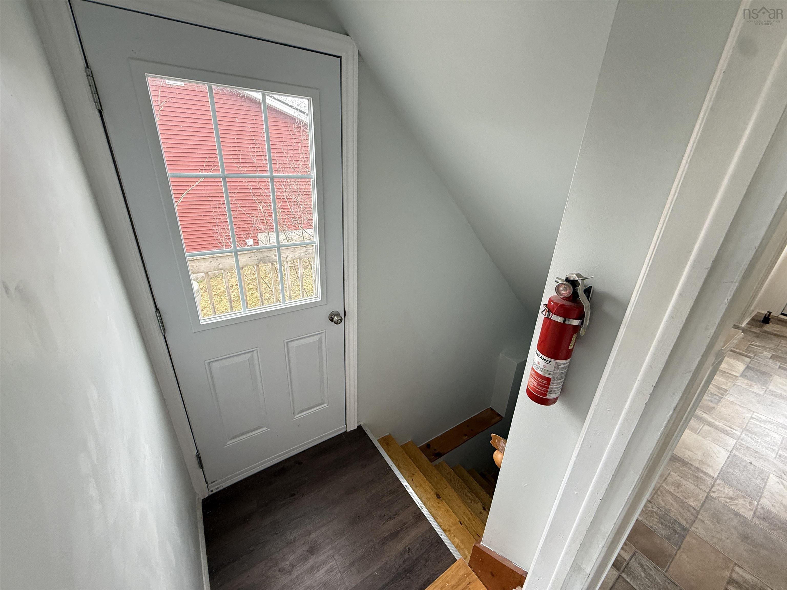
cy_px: 295
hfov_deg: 102.1
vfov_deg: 85.7
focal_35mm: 14
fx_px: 318
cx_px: 394
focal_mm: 2.22
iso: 250
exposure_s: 1/120
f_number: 2.2
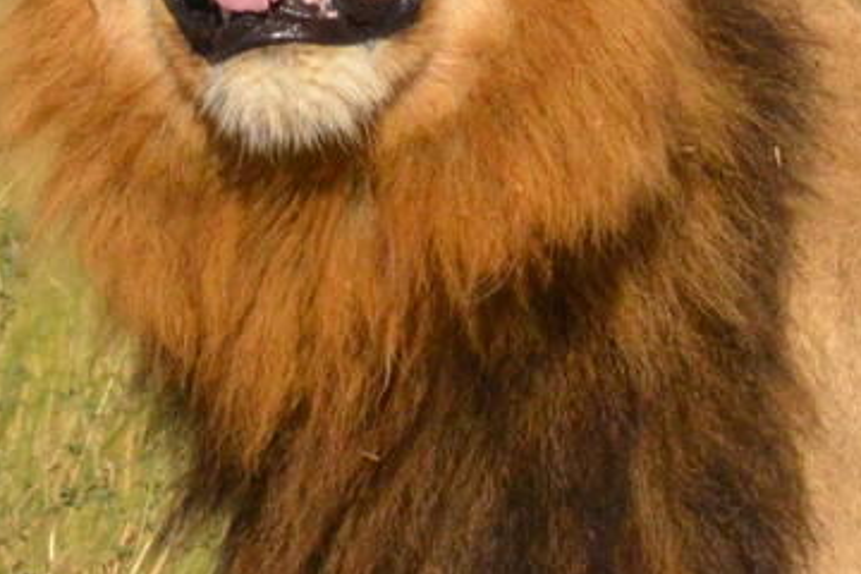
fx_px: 39818
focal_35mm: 1665
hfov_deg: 1.2
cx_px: 490
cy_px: 550
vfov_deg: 0.8
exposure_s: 1/3200
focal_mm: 250
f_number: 14
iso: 2500
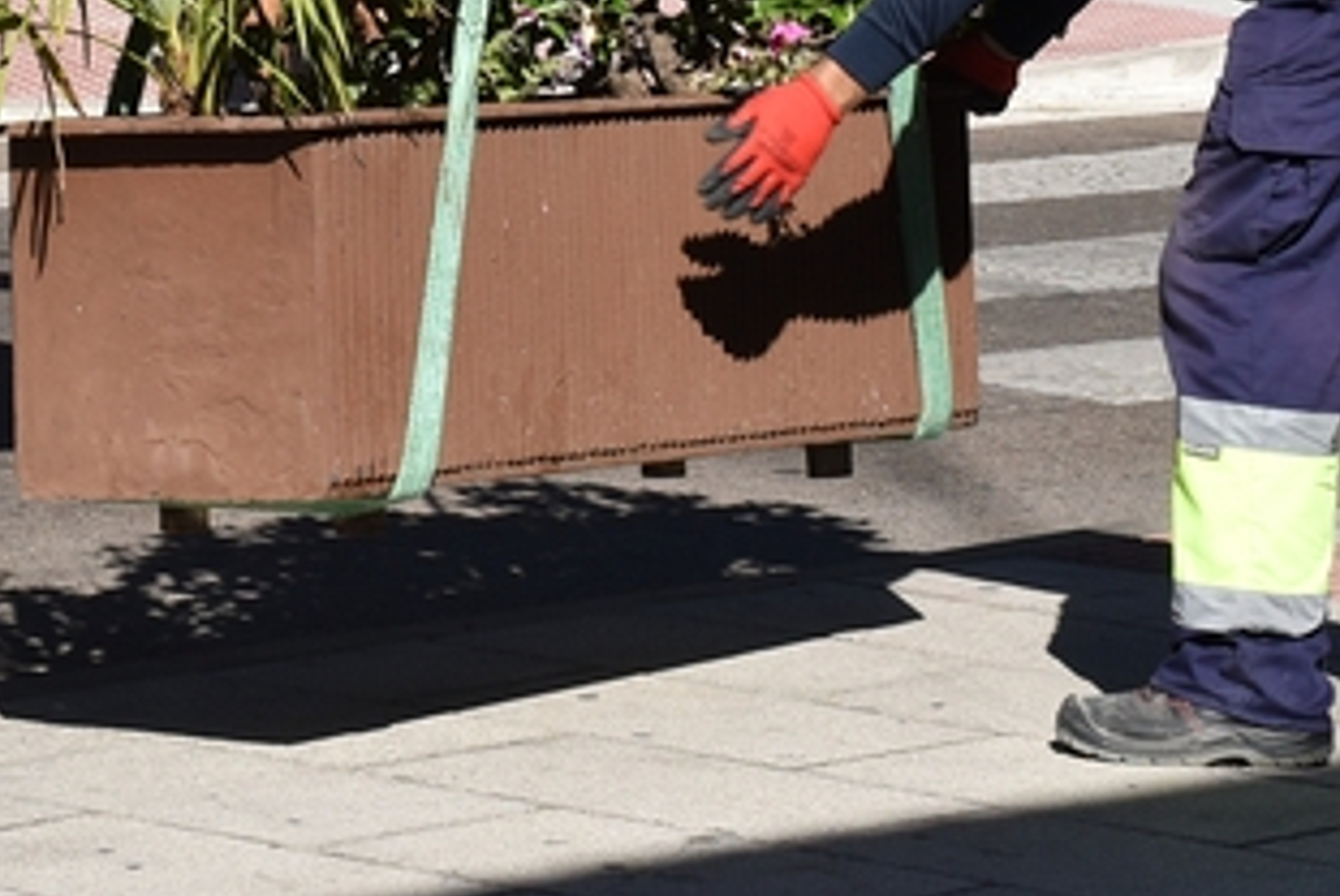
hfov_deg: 9.4
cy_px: -280
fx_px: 8085
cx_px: 151
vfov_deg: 6.3
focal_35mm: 217
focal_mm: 50
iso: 200
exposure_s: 1/400
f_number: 10
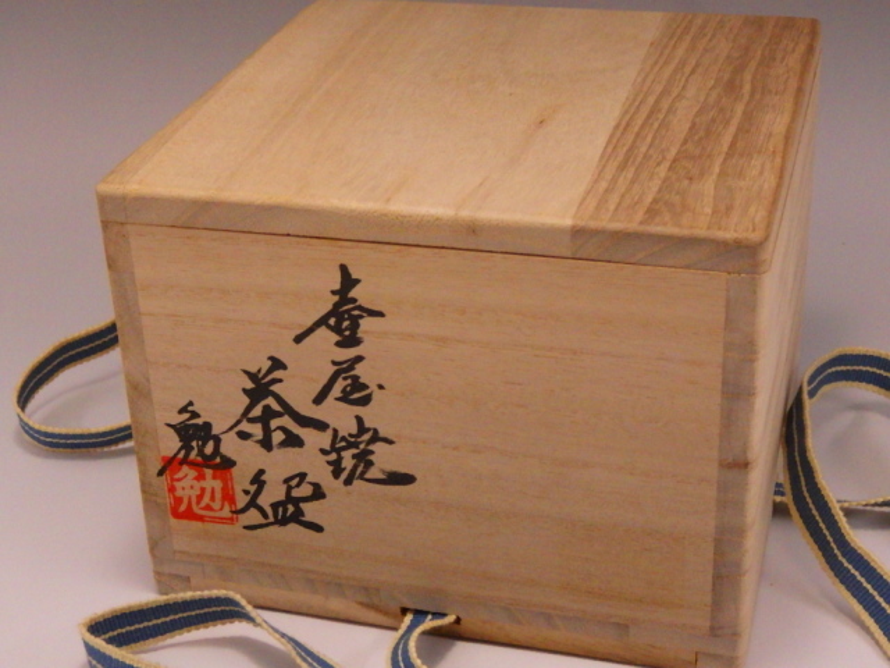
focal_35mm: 62
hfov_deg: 31.2
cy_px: 334
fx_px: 1594
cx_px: 445
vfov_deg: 23.7
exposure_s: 1/60
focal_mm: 11.1
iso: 400
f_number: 4.6
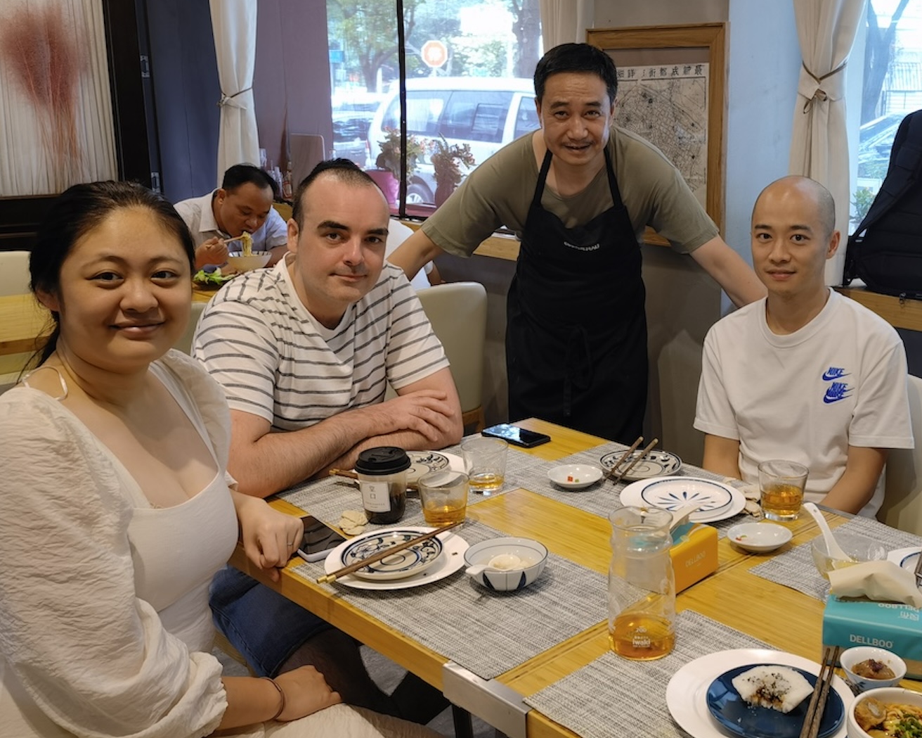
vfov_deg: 37.3
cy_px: 322
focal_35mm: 40
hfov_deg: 45.3
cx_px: 596
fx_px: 1091
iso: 100
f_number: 1.9
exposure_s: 1/100
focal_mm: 6.67
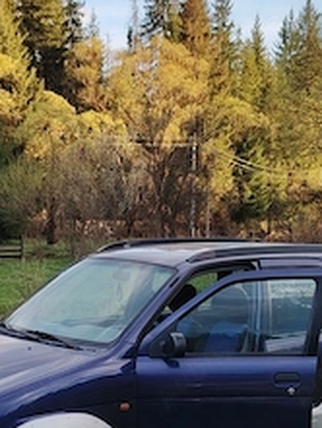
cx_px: 151
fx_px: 1078
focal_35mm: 87
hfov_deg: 17.0
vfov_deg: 22.5
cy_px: 240
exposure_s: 1/121
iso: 100
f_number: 1.75
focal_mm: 5.25
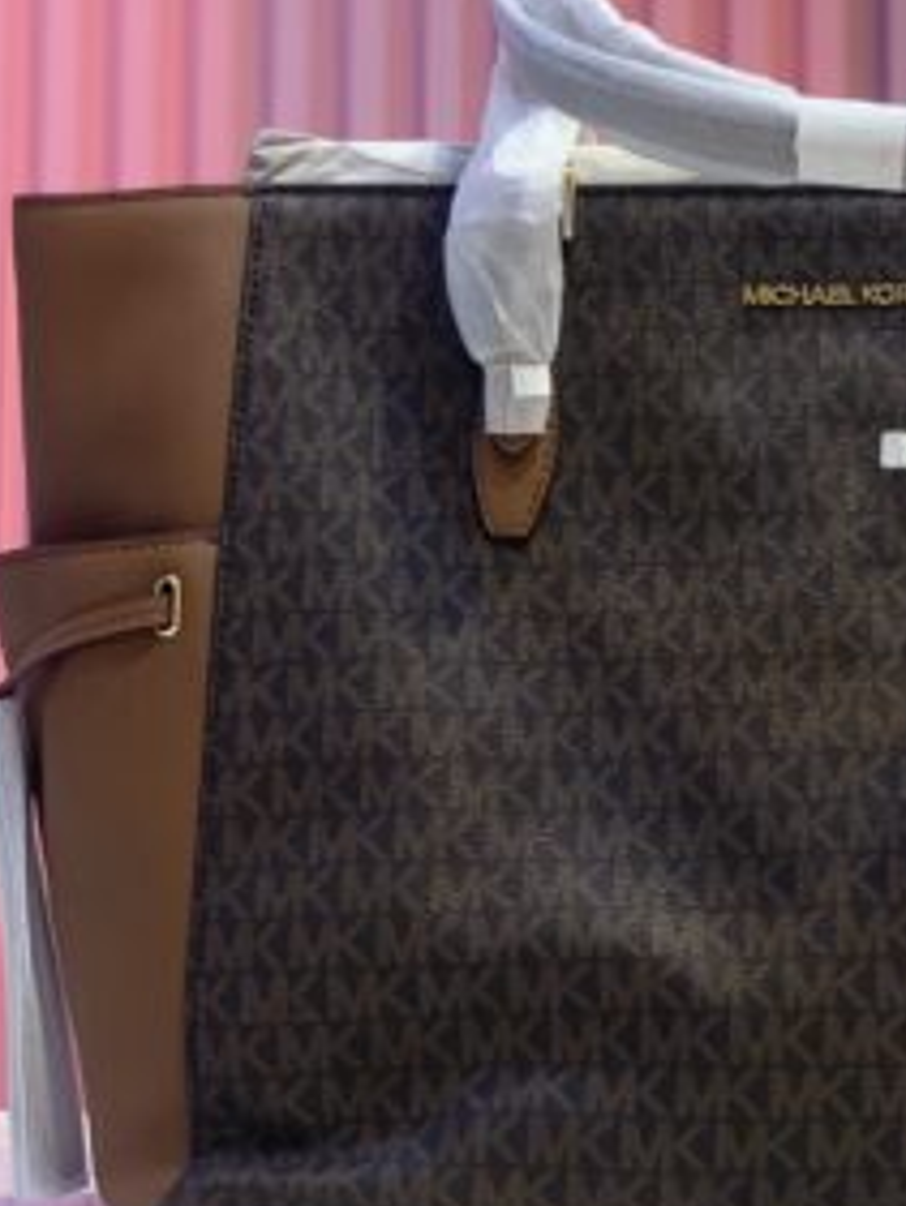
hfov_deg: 13.8
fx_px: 3696
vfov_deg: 18.2
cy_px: 92
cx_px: 867
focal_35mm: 106
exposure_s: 1/50
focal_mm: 6
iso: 64
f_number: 2.4
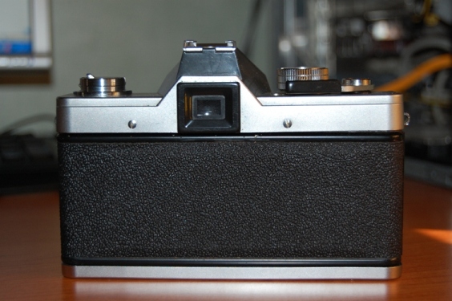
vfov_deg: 19.7
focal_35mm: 69
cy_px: 150
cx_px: 226
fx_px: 866
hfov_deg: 29.3
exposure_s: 1/60
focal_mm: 46
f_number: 5.3
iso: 400
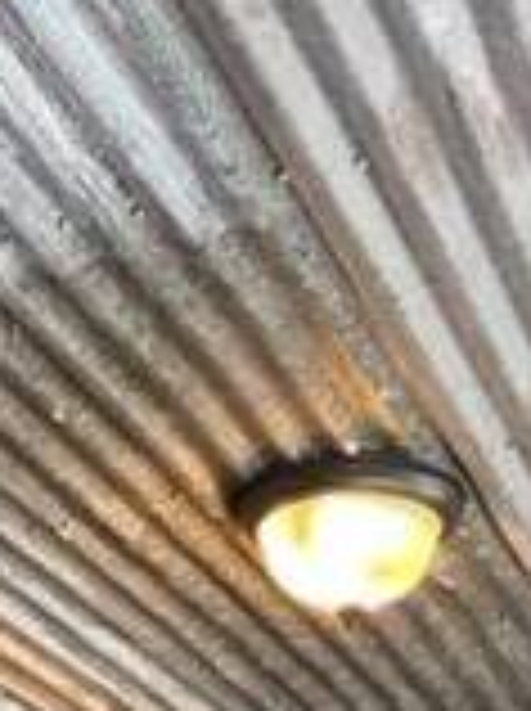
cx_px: 194
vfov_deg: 16.4
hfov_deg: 14.9
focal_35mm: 99
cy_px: 1314
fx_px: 2030
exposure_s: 1/60
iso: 400
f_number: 1.6
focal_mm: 5.1
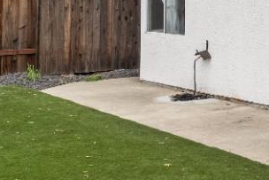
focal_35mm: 74
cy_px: 25
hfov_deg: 23.7
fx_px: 553
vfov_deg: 18.2
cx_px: 362
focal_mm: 10
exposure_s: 1/300
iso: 160
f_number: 5
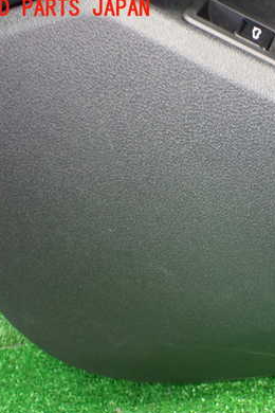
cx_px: 275
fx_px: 550
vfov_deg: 41.0
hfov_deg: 26.6
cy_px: 234
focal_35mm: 48
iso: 800
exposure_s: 1/50
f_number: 2.3
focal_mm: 5.4
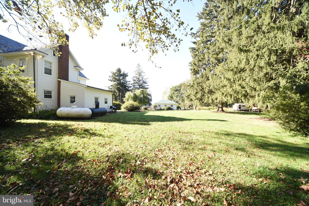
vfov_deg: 90.0
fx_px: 103
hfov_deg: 112.6
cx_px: 154
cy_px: 103
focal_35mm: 12
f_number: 8
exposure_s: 1/125
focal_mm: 12
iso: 400
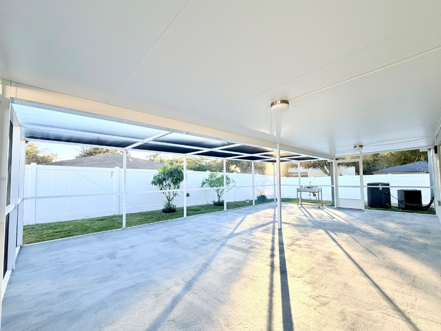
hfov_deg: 98.2
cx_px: 224
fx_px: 191
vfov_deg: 81.7
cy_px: 170
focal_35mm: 15
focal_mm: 2.22
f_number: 2.2
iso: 50
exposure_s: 1/121
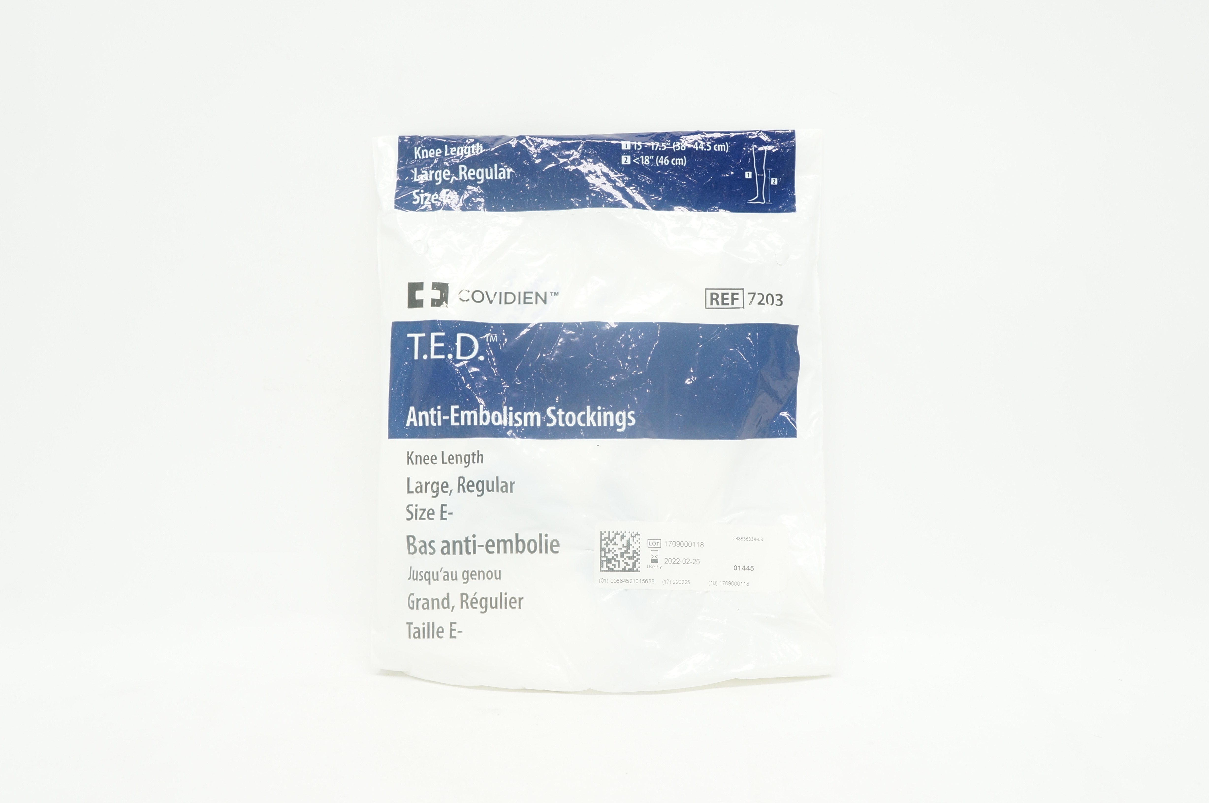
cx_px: 604
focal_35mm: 36
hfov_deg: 53.2
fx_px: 1208
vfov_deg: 36.8
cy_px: 402
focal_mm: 24
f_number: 8
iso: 400
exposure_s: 1/25
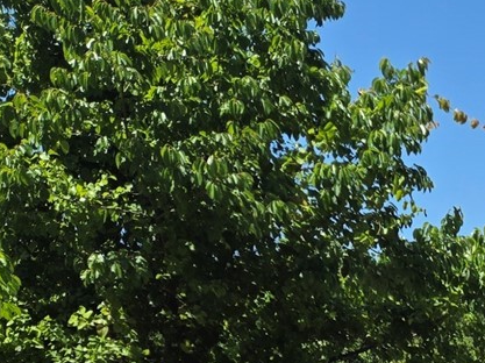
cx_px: 930
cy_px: 807
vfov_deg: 11.9
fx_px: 1484
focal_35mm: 106
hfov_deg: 15.4
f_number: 1.8
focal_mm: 5.4
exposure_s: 1/2134
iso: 25
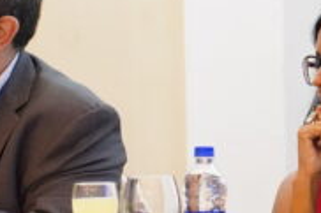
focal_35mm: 591
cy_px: -31
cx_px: 383
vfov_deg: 2.3
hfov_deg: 3.5
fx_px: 5265
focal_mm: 105
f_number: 4
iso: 8000
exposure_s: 1/100
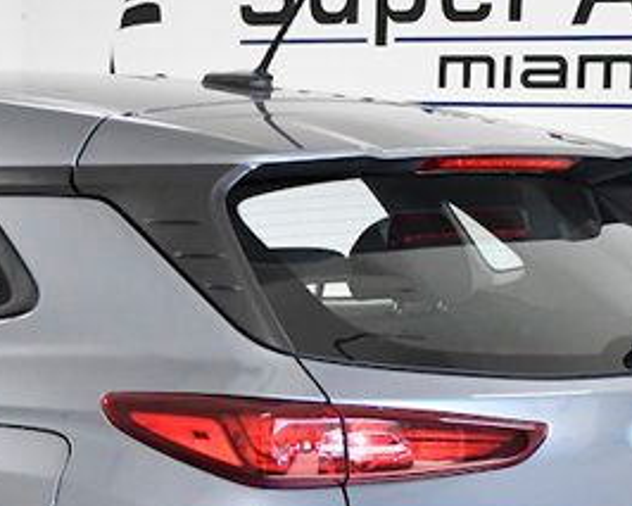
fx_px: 2433
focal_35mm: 130
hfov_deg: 14.4
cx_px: -93
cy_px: 479
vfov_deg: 11.8
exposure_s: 1/1600
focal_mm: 24
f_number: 4.5
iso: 2500
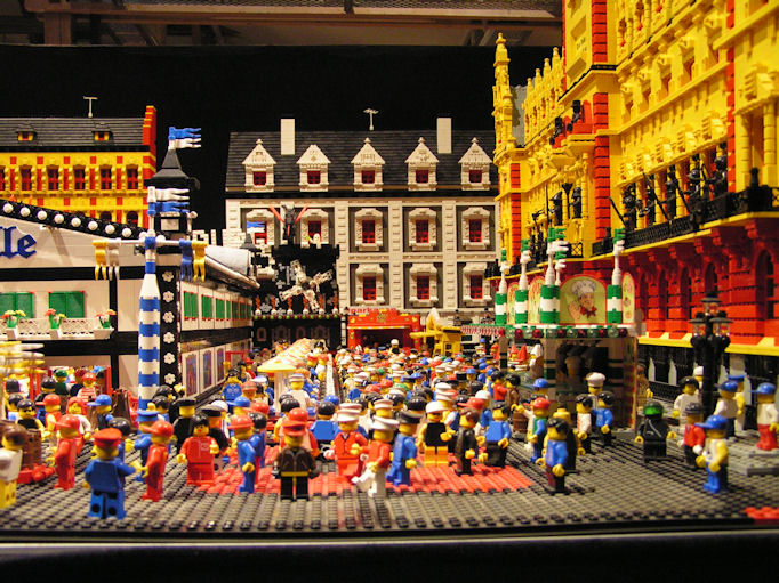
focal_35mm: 41
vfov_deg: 35.1
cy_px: 292
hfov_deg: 45.8
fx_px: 922
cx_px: 390
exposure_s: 1/15
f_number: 2.8
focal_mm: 6.8
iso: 200
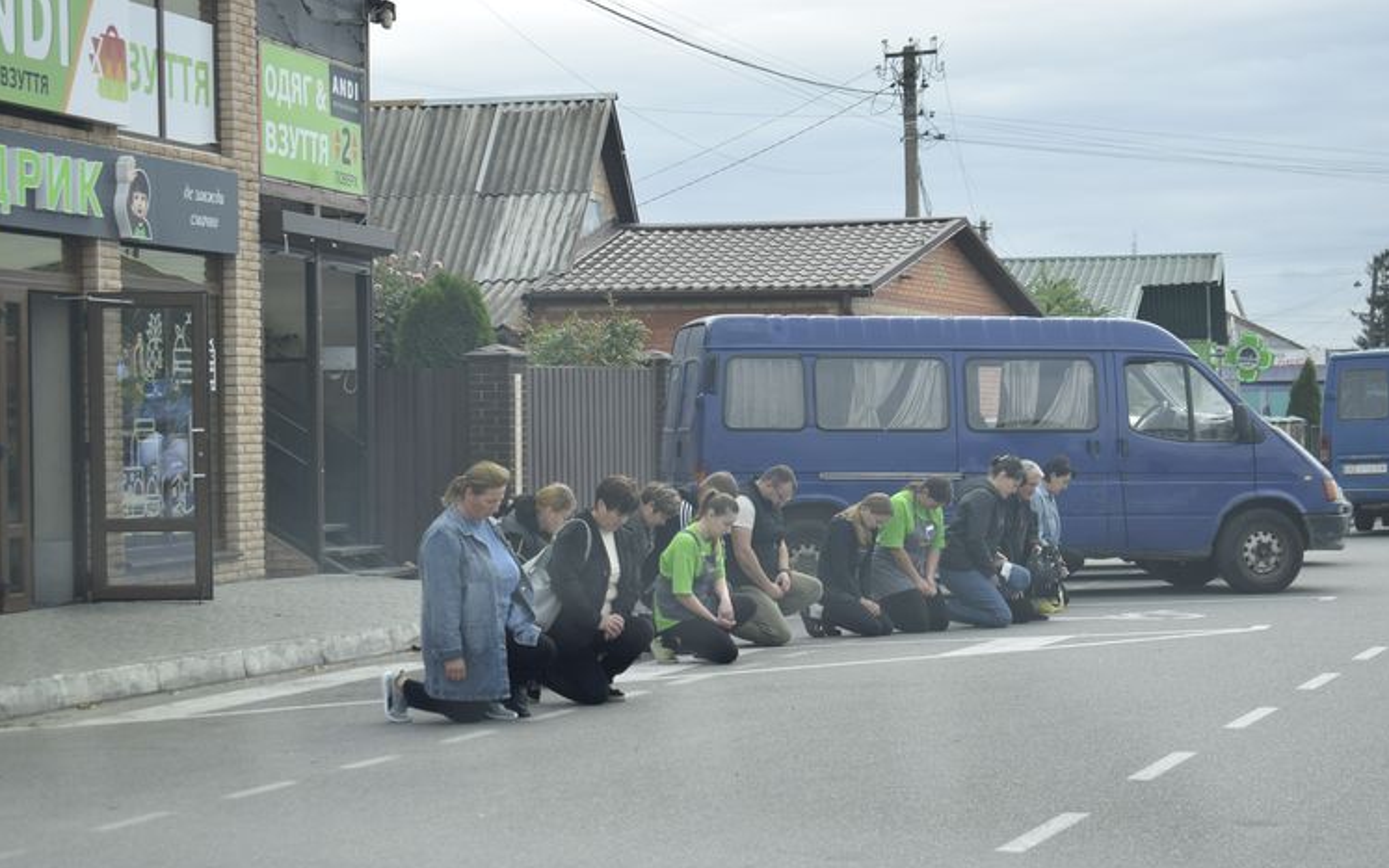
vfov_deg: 15.5
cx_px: 695
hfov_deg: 24.5
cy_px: 462
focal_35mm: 85
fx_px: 3199
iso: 200
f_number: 5.6
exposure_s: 1/320
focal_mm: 55
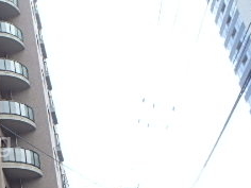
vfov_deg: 25.3
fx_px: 413
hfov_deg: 28.9
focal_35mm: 57
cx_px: -56
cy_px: 144
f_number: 3.5
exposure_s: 1/400
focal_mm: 3.7
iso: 125
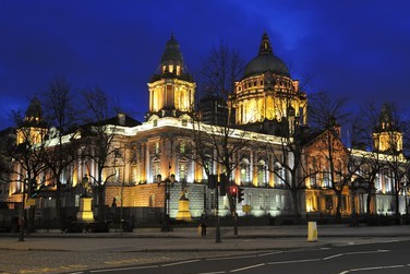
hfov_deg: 50.6
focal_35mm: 38
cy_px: 135
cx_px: 220
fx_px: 433
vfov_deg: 35.1
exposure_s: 1/4
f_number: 5.6
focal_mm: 34
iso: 400
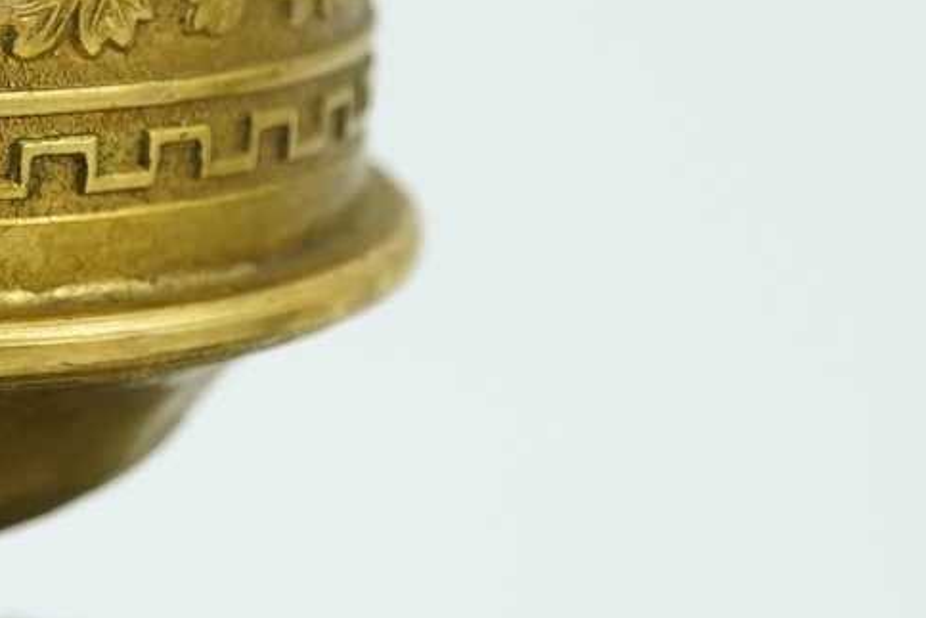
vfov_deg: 7.5
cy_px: -98
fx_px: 4708
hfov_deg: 10.9
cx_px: -386
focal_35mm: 183
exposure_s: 1/50
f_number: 10
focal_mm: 30
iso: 640
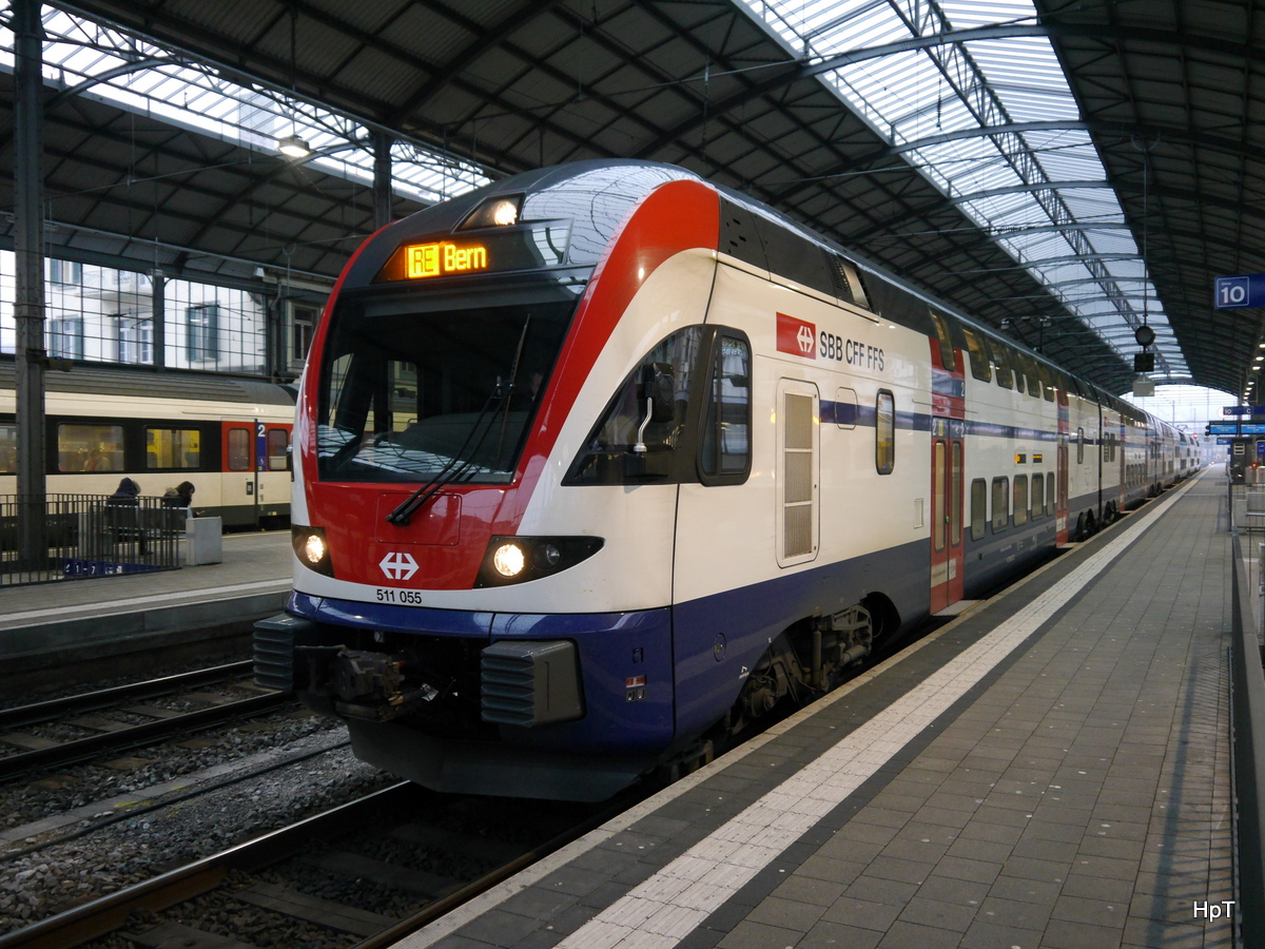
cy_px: 474
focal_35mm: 30
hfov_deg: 60.0
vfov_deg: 46.8
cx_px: 632
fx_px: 1096
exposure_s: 1/60
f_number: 3.6
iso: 1250
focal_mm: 15
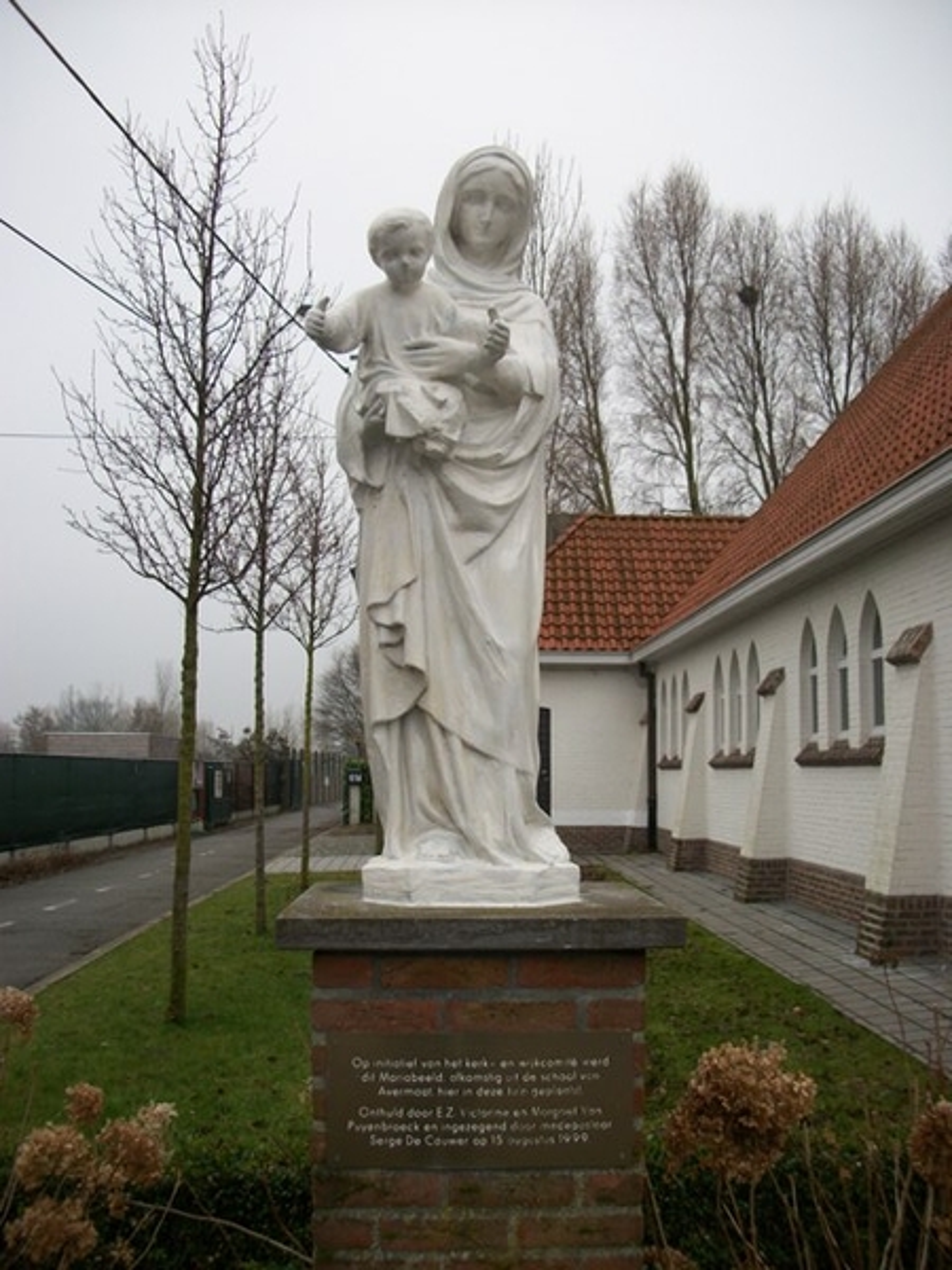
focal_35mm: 32
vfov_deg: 56.8
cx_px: 476
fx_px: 1173
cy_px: 635
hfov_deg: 44.2
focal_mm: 5.7
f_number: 2.9
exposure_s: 1/400
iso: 80
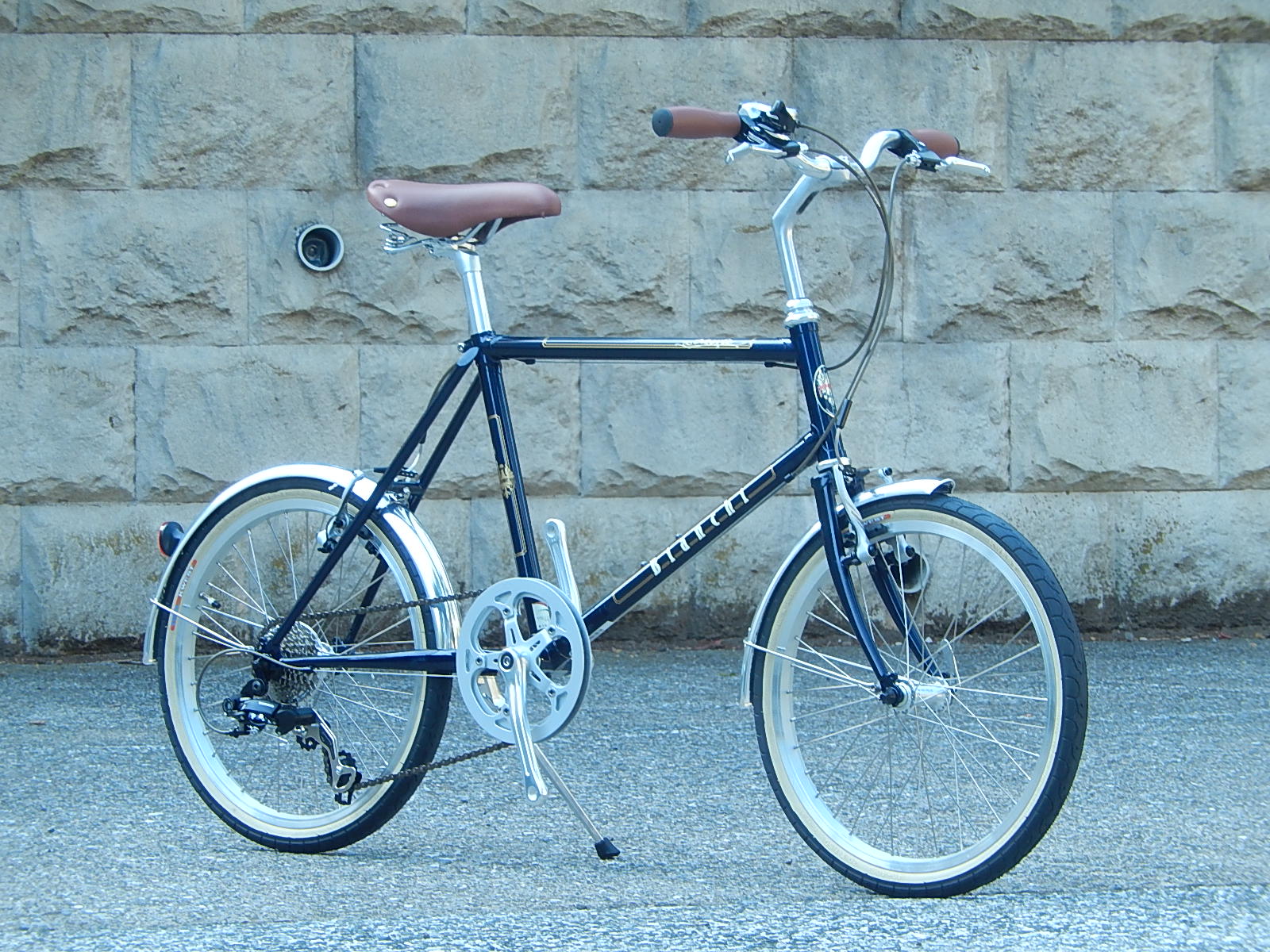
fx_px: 7888
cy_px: 476
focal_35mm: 215
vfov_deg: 6.9
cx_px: 635
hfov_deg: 9.2
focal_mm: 38.6
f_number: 5.8
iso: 125
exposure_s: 1/30
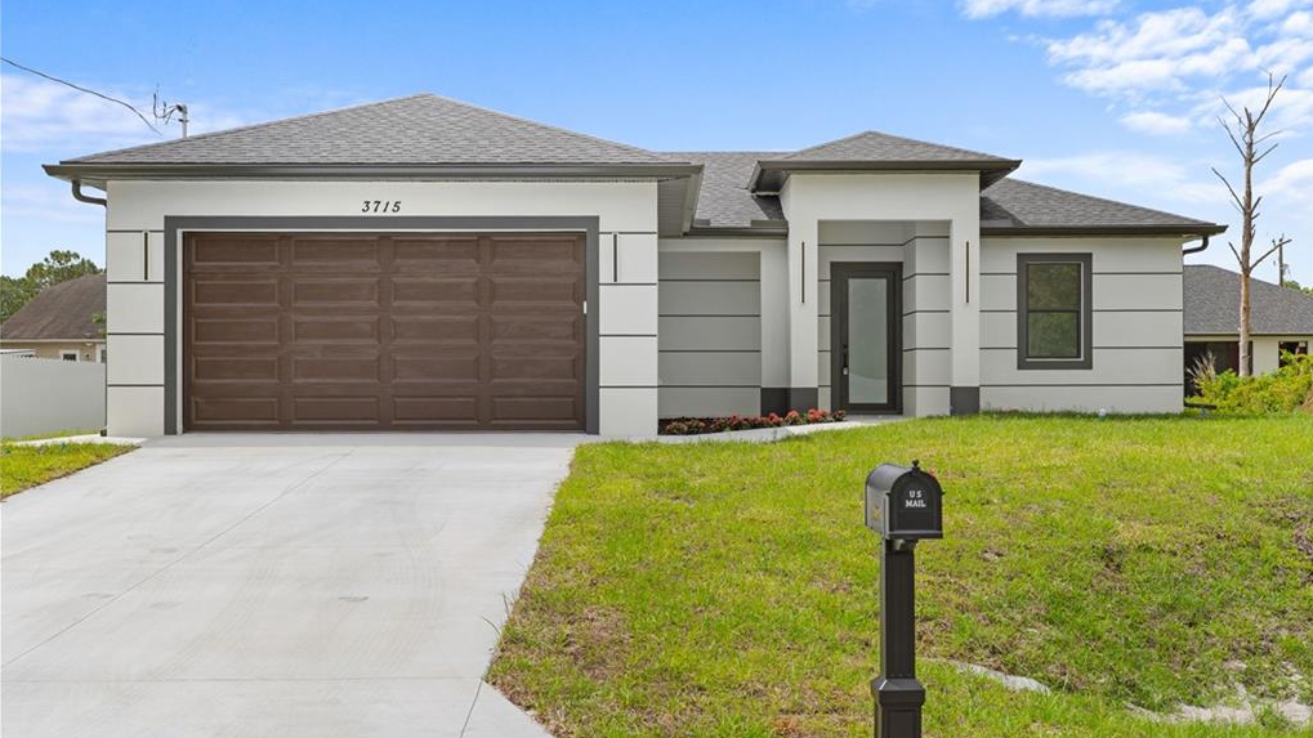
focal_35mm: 40
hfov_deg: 50.5
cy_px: 350
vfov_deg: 29.7
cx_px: 658
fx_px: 1393
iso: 50
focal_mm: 38
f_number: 7.1
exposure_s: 1/50
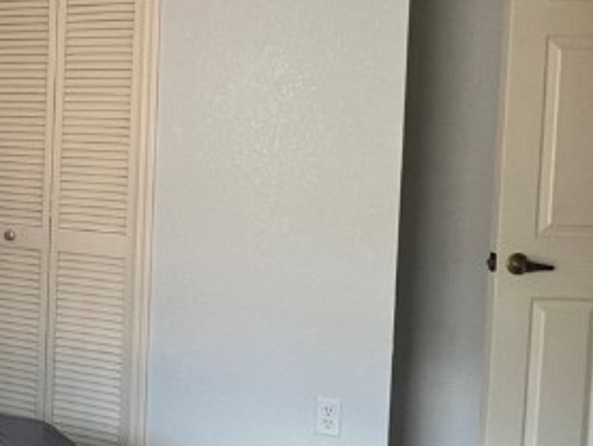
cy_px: 135
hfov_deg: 31.9
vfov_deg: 30.0
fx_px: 823
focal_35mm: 48
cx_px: -143
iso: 100
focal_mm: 1.57
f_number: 1.8
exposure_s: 1/99
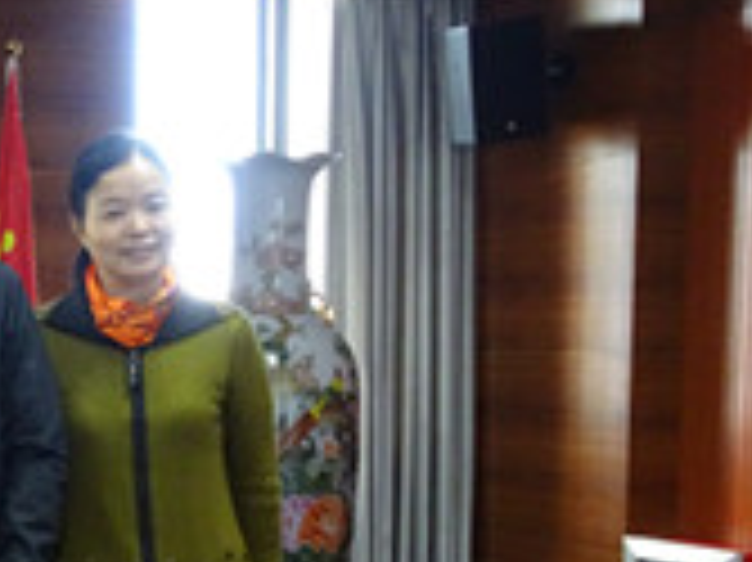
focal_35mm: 72
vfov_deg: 20.3
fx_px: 1563
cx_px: -279
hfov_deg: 23.3
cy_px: 425
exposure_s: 1/30
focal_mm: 4.1
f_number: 3.5
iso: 640
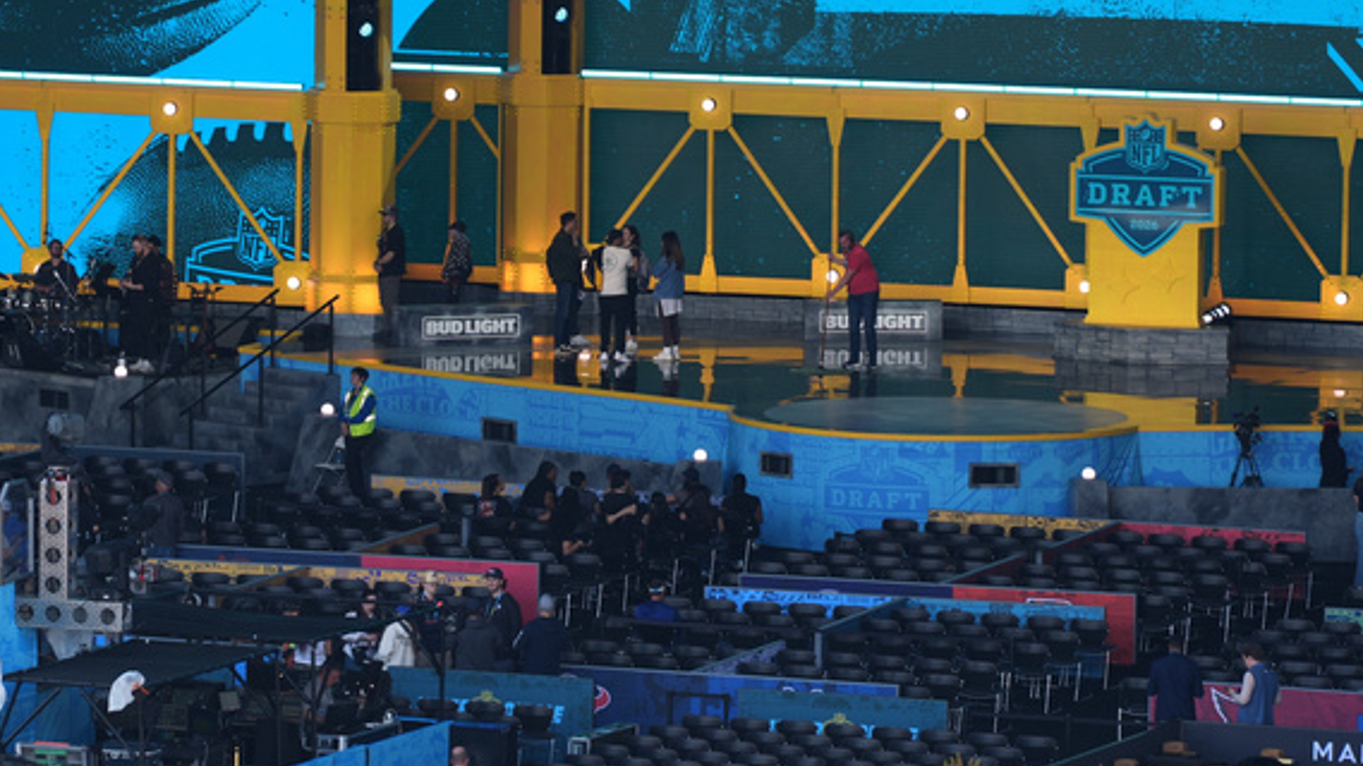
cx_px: 697
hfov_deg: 5.7
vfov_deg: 3.2
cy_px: 211
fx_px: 13625
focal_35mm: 377
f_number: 5.6
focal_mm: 200
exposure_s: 1/160
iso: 250
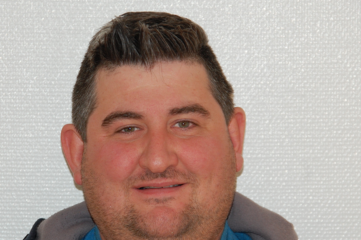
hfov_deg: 8.2
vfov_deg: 5.5
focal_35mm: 250
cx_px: 162
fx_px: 2505
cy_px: 136
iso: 400
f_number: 6
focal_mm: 116
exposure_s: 1/60
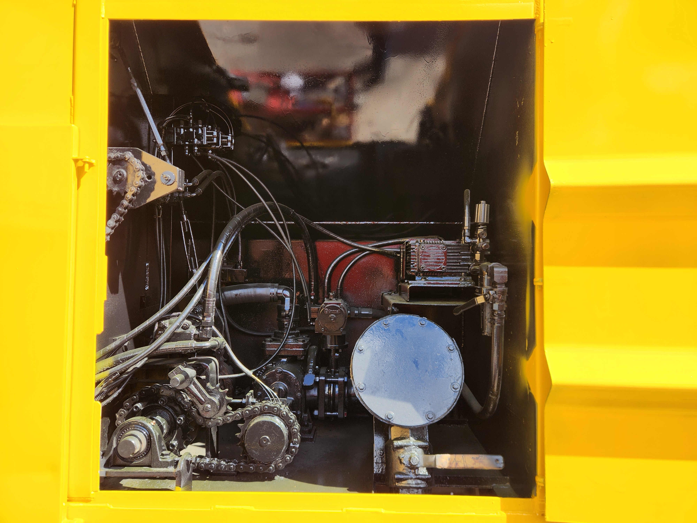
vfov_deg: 58.9
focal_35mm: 23
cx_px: 348
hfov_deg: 73.9
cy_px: 262
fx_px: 463
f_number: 1.8
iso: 20
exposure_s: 1/503
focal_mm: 5.4
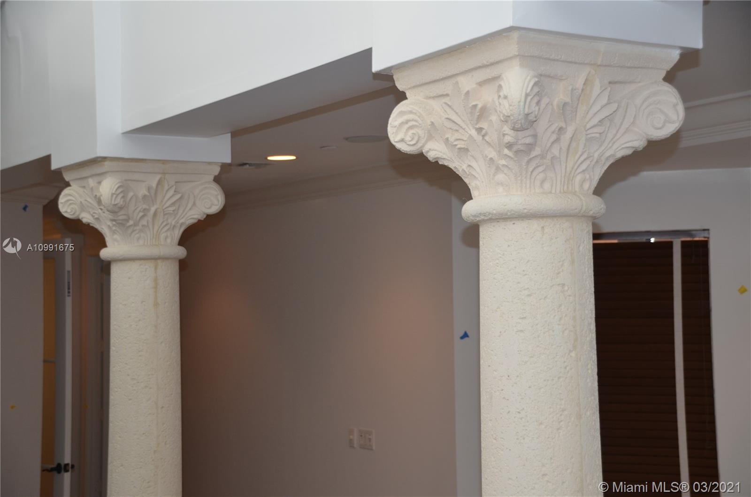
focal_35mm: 57
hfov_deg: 35.1
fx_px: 1186
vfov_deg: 23.7
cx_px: 376
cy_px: 248
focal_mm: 38
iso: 400
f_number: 4.2
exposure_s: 1/80
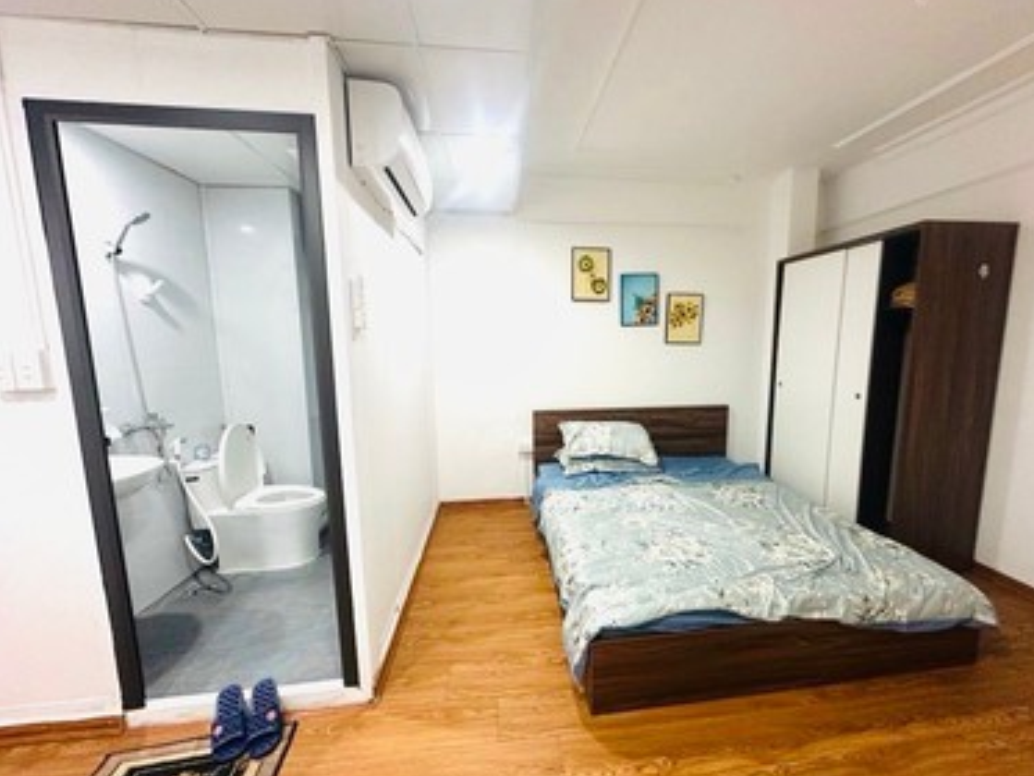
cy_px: 402
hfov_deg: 98.0
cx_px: 552
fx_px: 448
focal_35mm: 15
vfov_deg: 81.7
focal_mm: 2.22
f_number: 2.2
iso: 250
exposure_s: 1/50
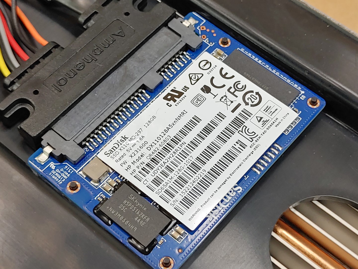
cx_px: 179
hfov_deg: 29.0
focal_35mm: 67
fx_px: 693
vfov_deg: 21.9
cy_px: 134
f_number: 1.8
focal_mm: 4.36
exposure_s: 1/207
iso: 50
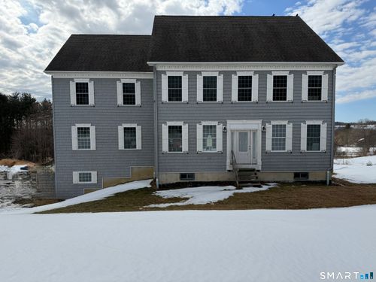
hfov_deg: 71.6
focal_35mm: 24
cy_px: 141
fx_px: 261
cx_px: 188
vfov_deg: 56.8
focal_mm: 6.76
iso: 125
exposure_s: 1/11905
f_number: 1.78
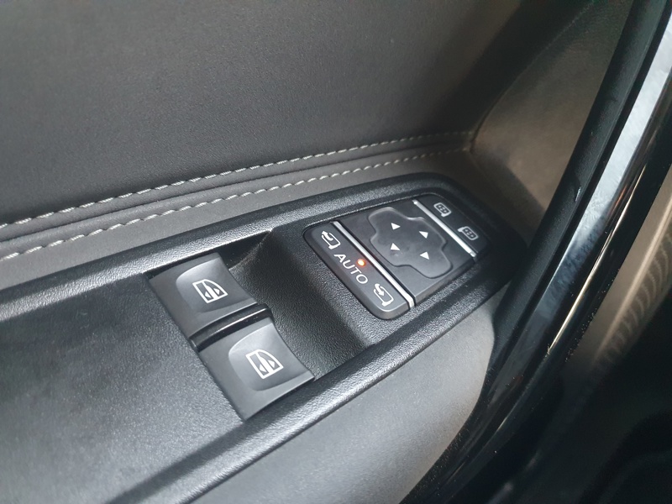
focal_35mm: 26
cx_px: 336
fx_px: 505
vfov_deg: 53.1
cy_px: 252
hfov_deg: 67.3
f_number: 1.5
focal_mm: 4.32
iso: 500
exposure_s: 1/33
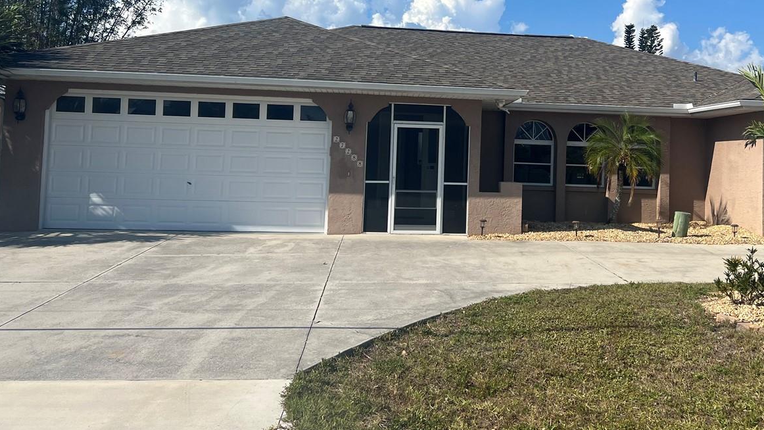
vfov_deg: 30.1
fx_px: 790
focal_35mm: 39
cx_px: 471
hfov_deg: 51.1
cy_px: 121
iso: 50
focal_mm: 5.7
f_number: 1.5
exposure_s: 1/6211
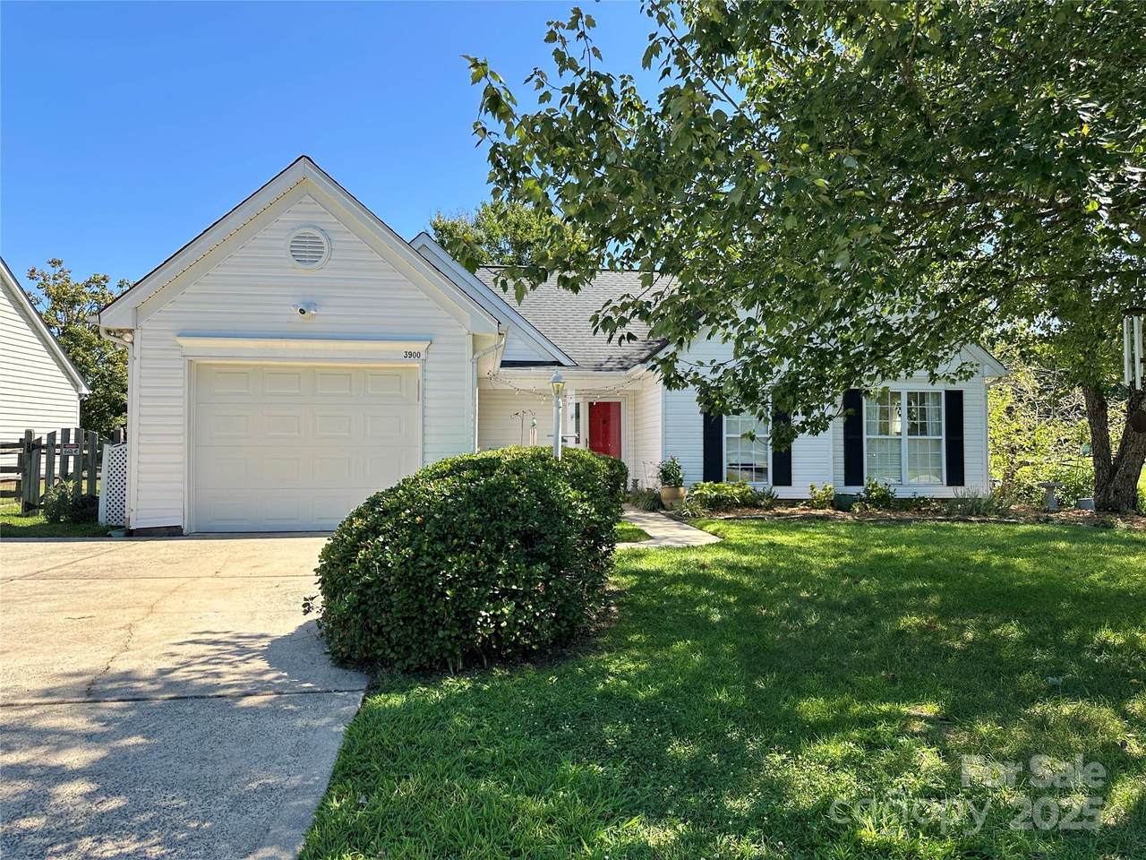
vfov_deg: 56.8
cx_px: 573
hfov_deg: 71.6
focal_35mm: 24
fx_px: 795
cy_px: 430
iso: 80
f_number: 1.78
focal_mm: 6.86
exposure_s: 1/1880
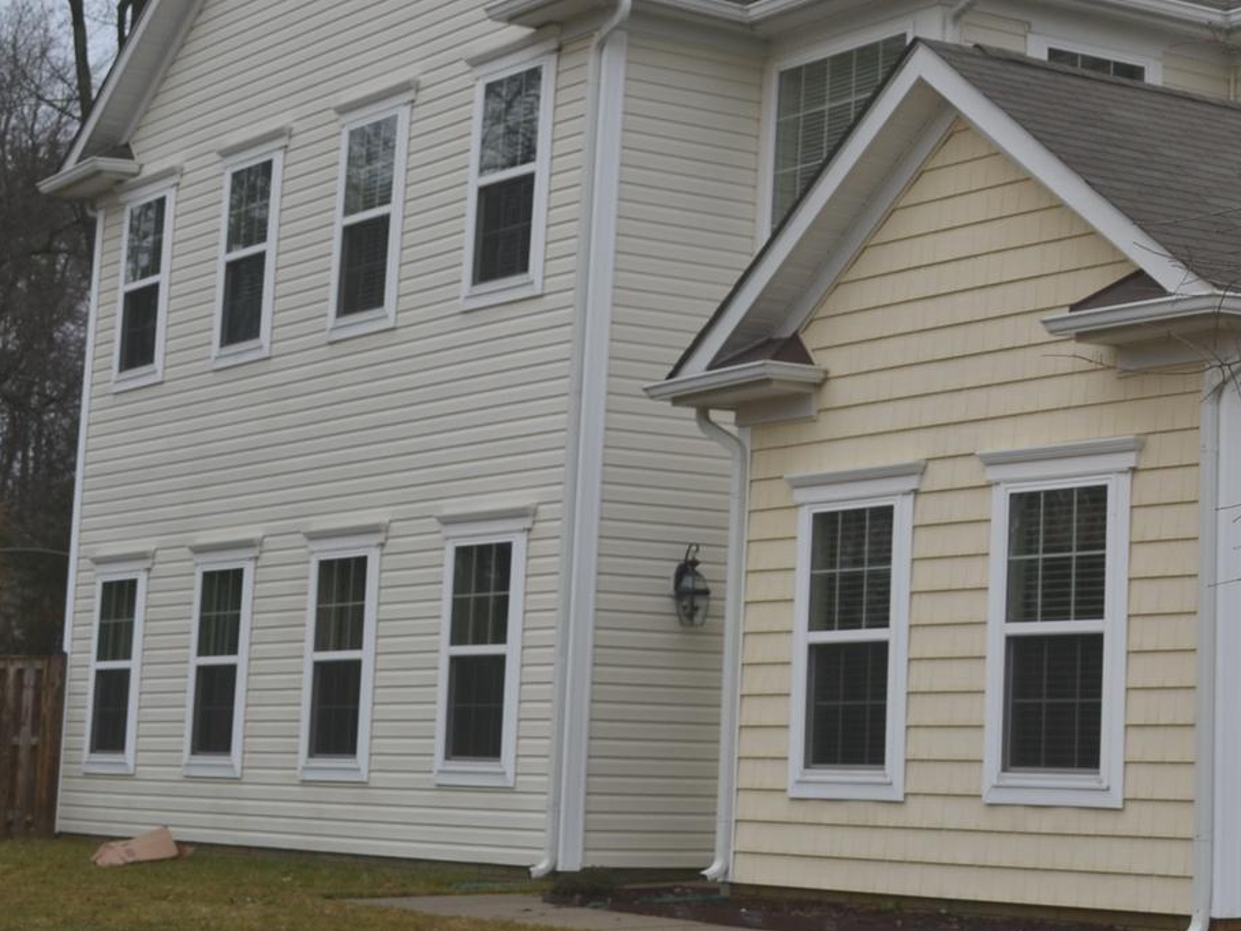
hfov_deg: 23.8
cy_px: 233
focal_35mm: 78
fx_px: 2797
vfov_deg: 18.8
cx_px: 1286
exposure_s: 1/125
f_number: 5.6
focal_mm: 24
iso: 125
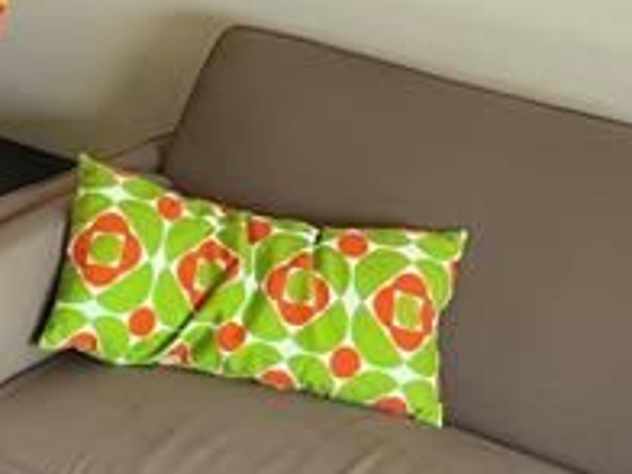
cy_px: 519
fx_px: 1935
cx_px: -316
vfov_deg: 13.7
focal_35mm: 106
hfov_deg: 16.8
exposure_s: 1/120
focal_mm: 5.7
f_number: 1.5
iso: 125
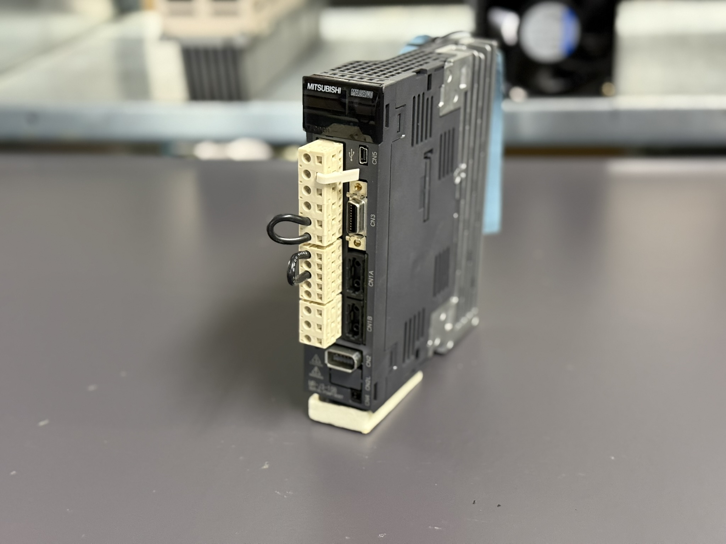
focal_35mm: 48
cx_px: 363
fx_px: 1007
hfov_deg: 39.7
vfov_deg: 30.3
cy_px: 272
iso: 320
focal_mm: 6.76
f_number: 1.78
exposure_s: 1/33
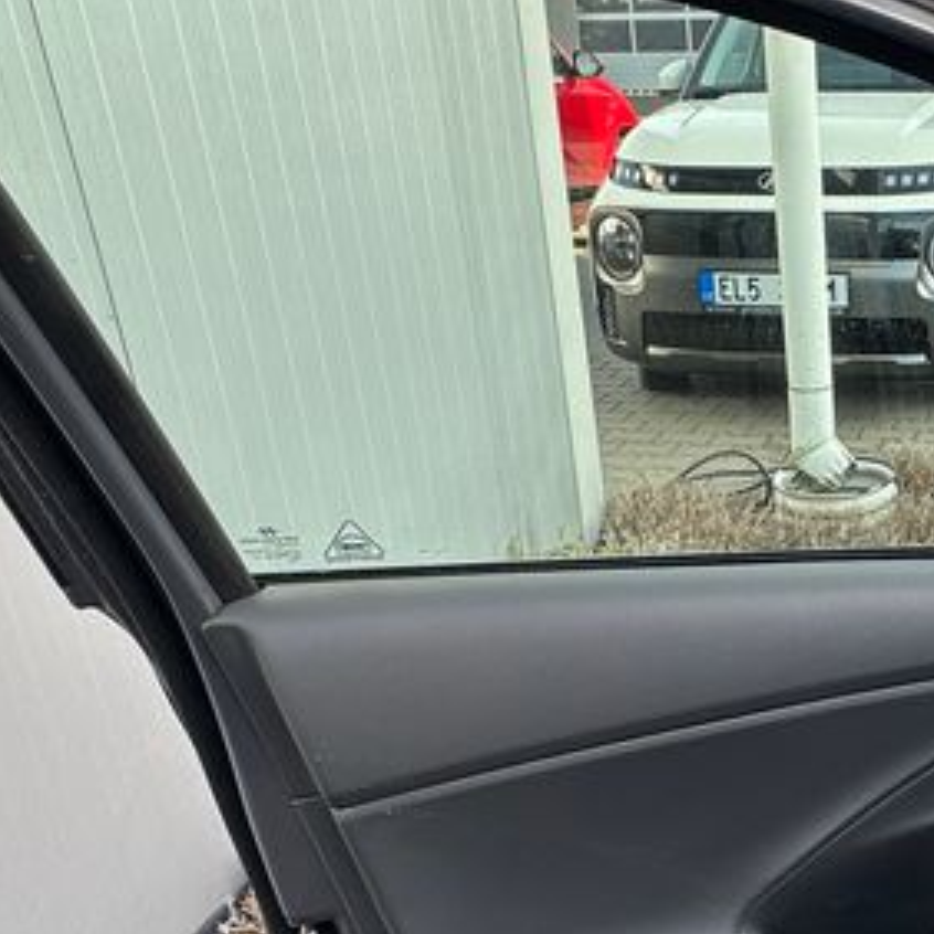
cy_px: 735
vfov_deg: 36.4
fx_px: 1374
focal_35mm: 45
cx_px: 891
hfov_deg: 34.8
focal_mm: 2.22
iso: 40
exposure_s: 1/111
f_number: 2.2
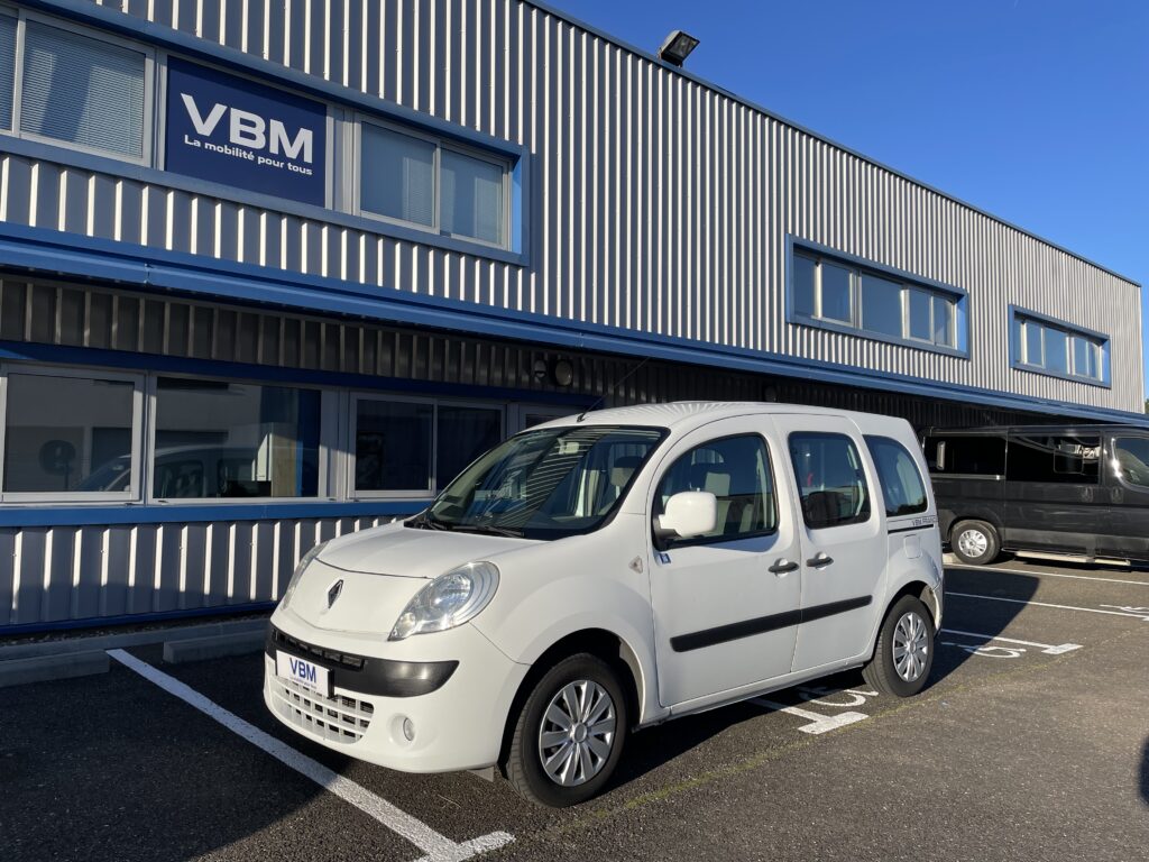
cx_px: 574
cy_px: 431
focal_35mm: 26
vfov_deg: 53.1
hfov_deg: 67.3
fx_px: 863
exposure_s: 1/3205
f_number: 1.6
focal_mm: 4.2
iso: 32
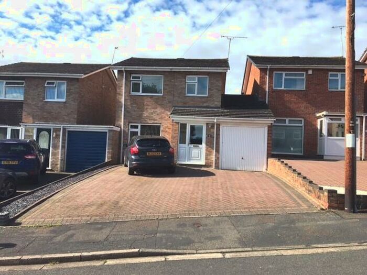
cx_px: 184
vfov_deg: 48.2
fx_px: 307
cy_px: 138
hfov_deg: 61.7
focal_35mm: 29
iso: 25
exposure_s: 1/1876
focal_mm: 4.15
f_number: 2.2
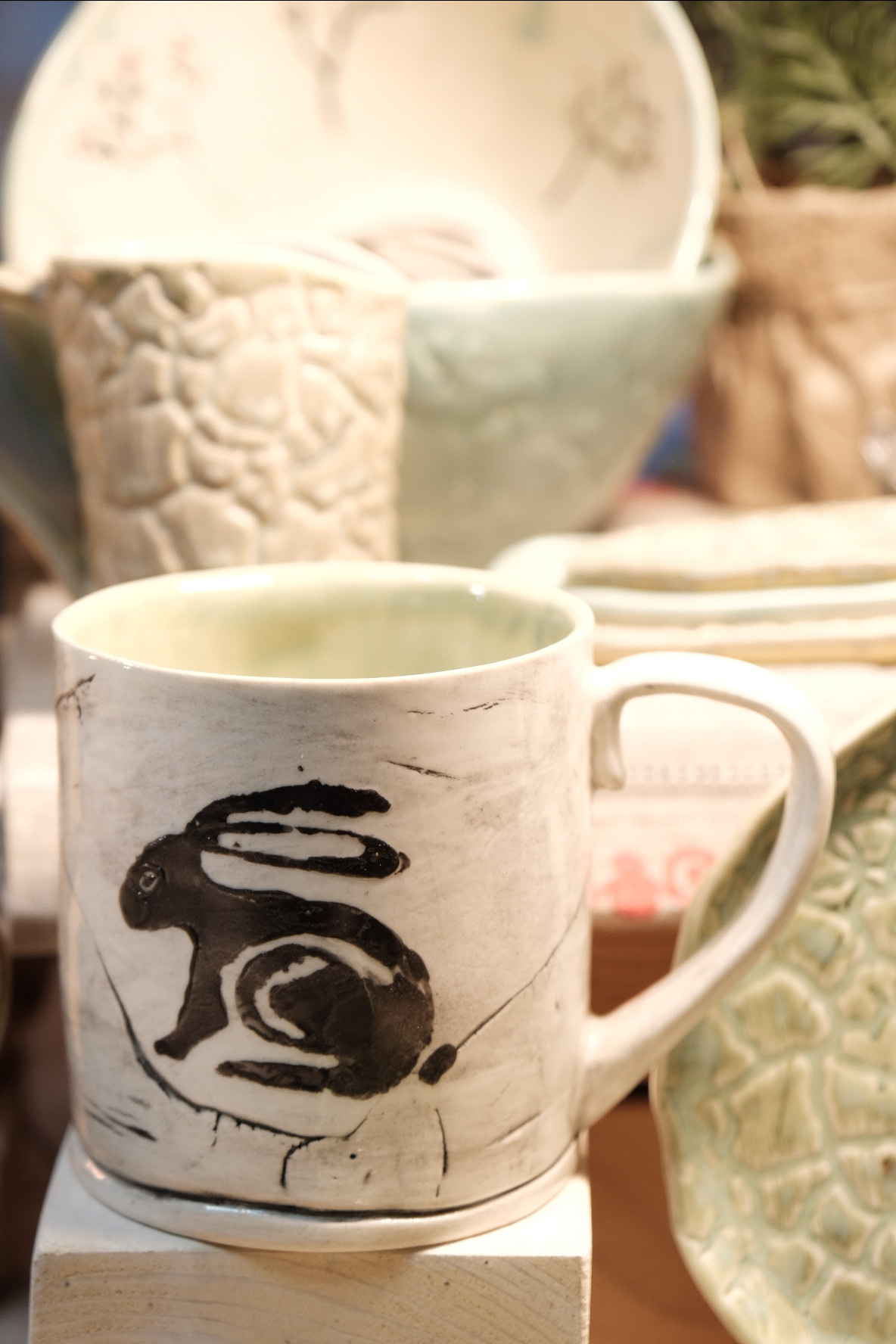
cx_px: 448
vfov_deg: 23.1
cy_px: 672
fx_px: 3285
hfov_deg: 15.5
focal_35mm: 88
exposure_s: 1/60
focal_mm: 58.6
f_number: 4
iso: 800
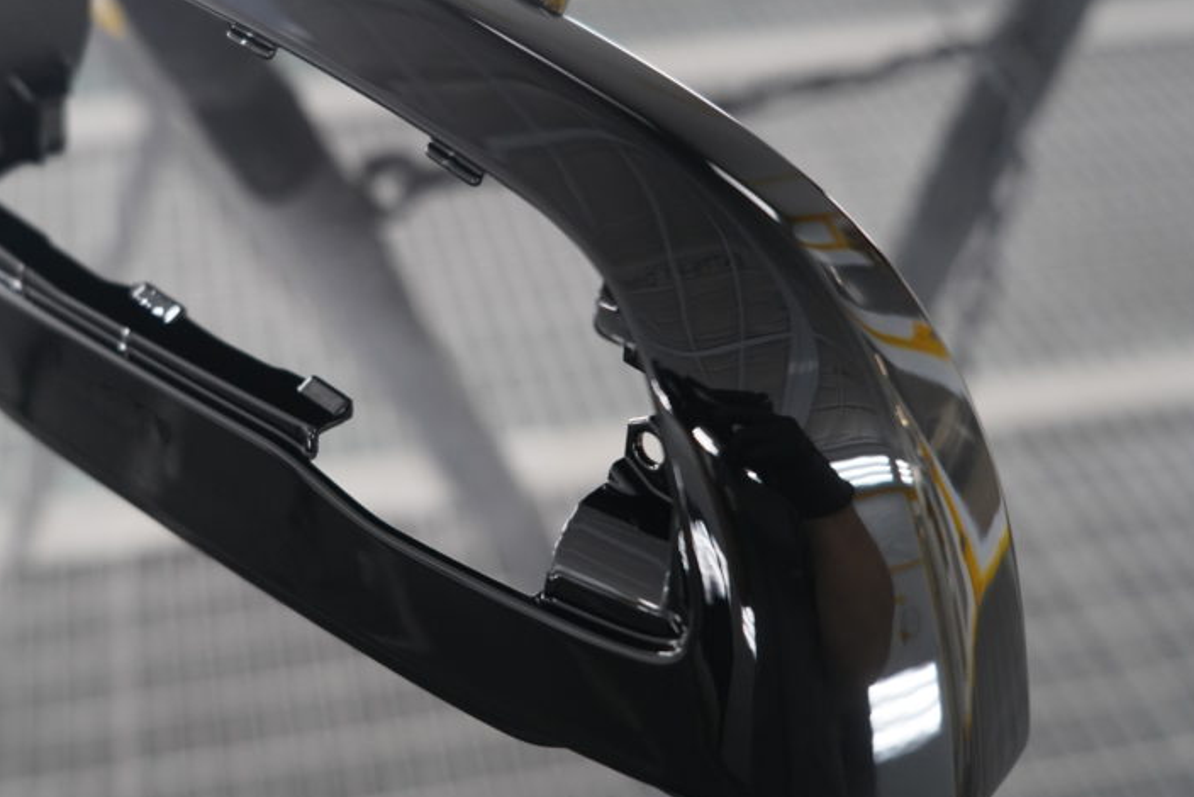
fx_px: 1593
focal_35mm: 48
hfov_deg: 40.6
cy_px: 289
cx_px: 402
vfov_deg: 28.0
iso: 2500
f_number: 4.5
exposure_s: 1/60
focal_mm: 33
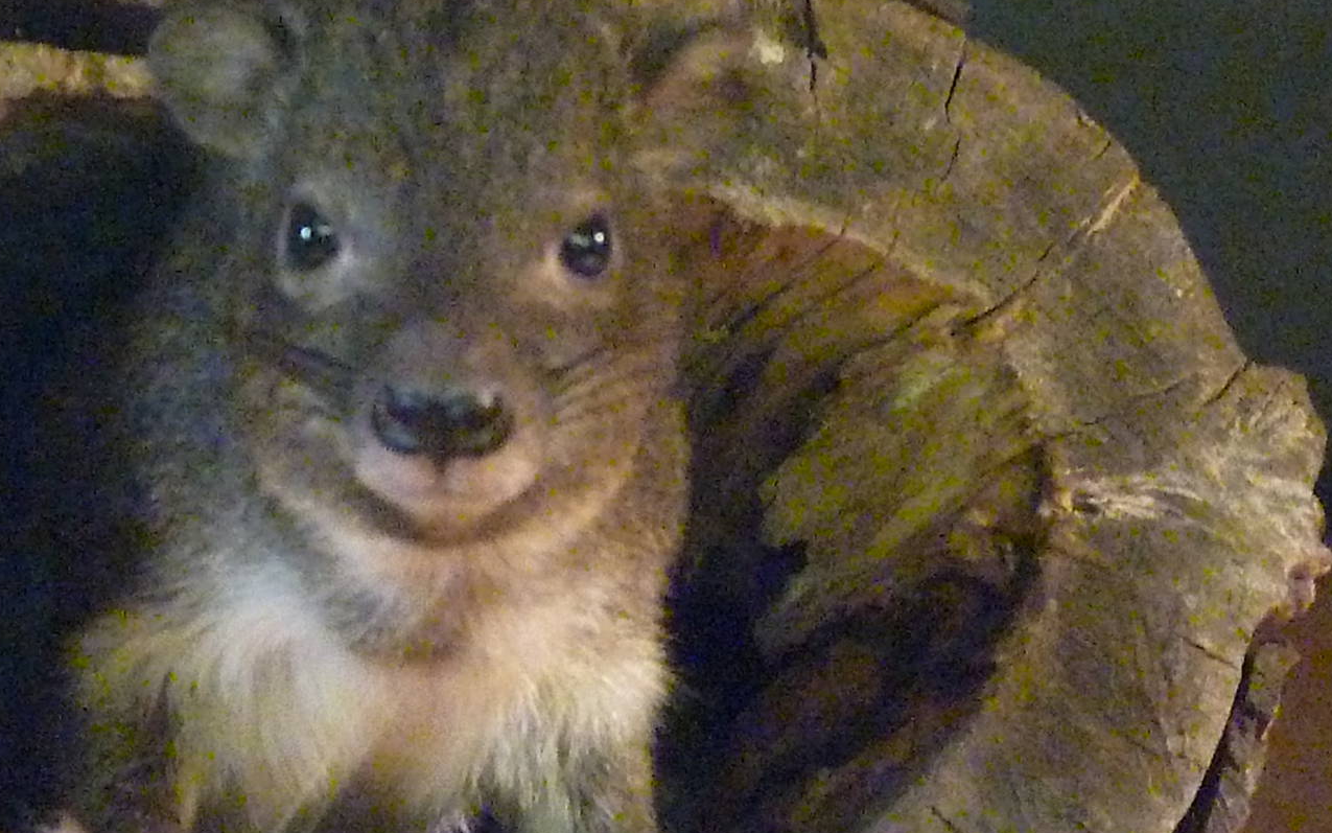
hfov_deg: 6.9
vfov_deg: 4.3
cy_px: 413
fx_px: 11109
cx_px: 518
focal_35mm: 306
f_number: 3.9
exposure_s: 1/10
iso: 5000
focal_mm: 41.4
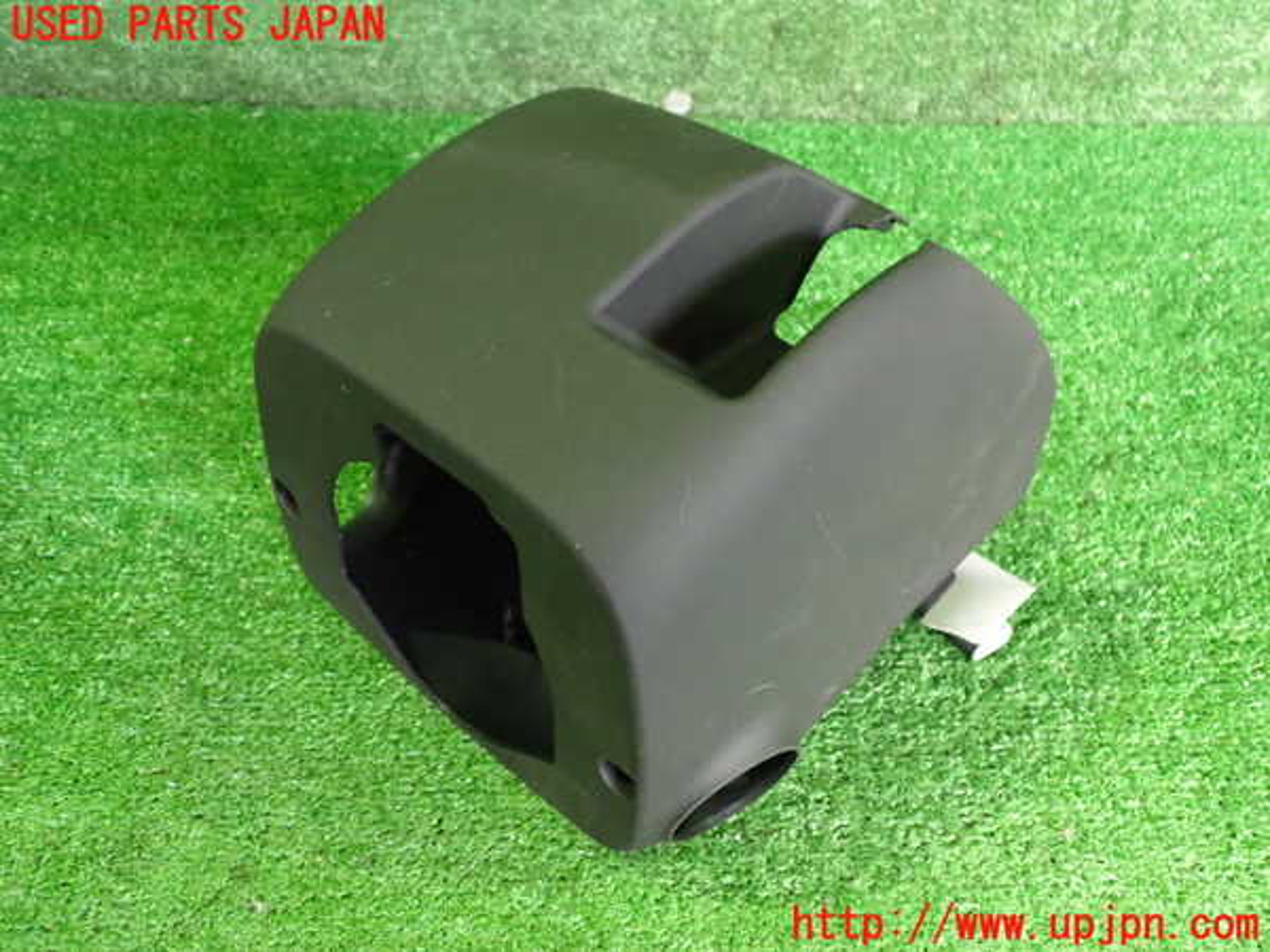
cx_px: 635
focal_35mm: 30
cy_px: 476
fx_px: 1101
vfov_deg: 46.8
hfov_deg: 60.0
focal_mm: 5.4
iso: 1000
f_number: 2.3
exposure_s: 1/40
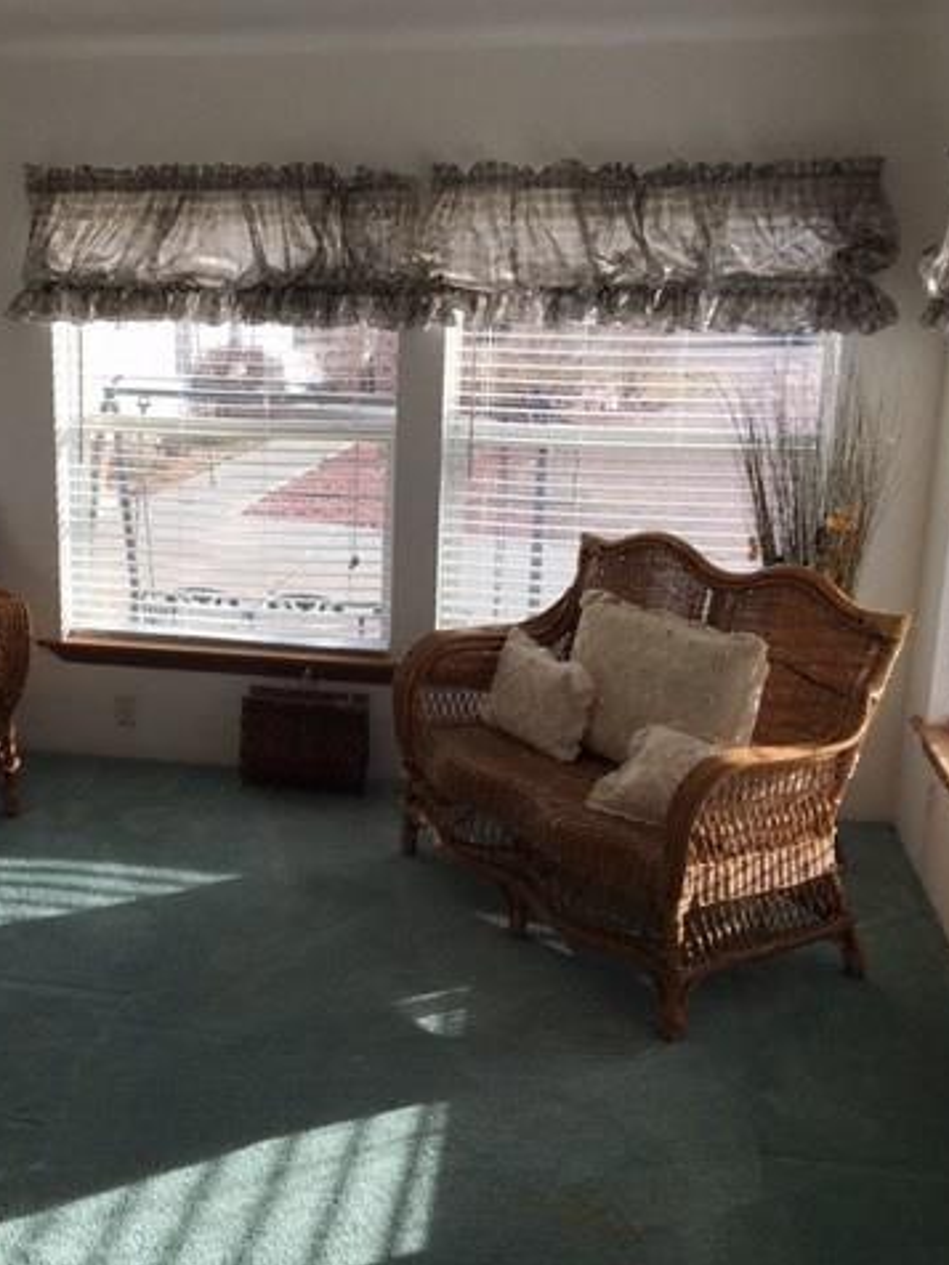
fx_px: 1426
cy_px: 630
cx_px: 263
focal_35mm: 39
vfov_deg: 47.9
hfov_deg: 36.2
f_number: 2.2
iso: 25
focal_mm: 4.15
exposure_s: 1/382
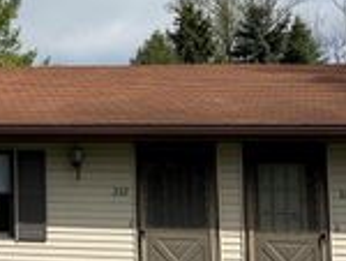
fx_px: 801
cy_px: 119
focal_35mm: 80
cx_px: -198
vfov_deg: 18.5
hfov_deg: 20.3
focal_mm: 6.76
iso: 80
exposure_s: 1/6711
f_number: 1.78
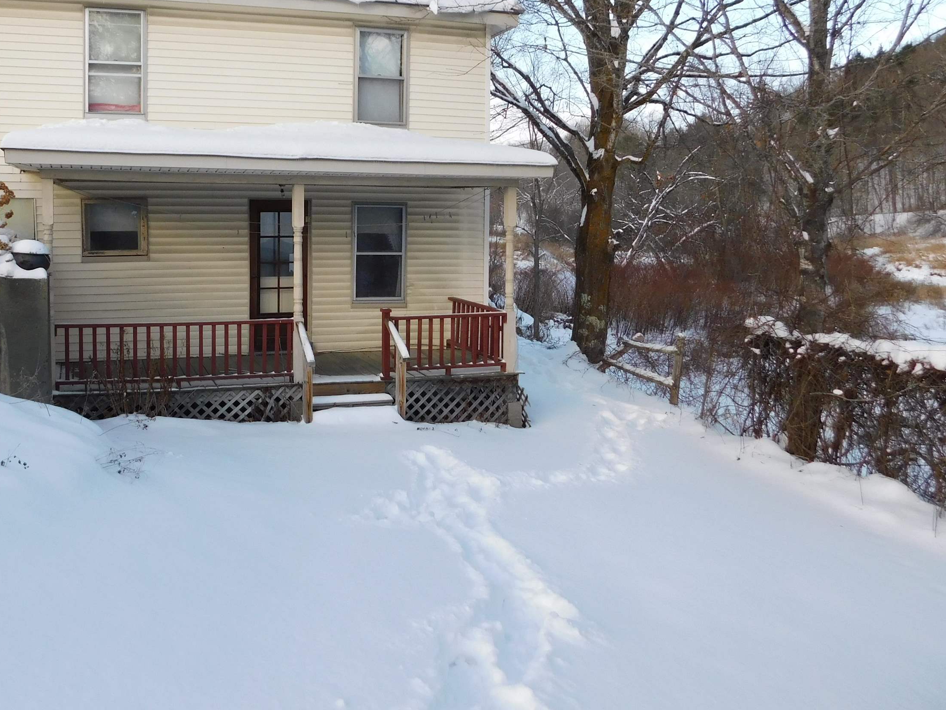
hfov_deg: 55.9
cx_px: 337
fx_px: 875
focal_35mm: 32
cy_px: 257
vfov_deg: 43.7
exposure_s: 1/500
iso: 125
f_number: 3
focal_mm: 4
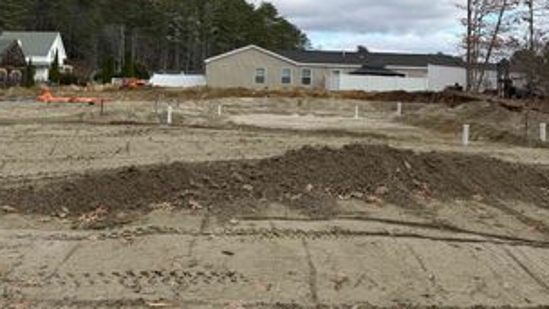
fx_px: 626
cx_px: 256
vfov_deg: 26.8
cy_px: 32
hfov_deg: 47.3
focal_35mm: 43
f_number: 1.78
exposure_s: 1/2611
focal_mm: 6.76
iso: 80
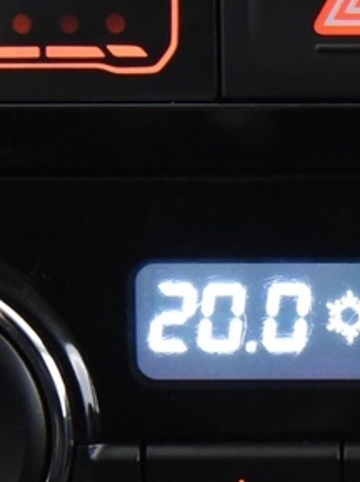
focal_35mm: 248
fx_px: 3447
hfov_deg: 5.9
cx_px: 520
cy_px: 410
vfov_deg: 8.0
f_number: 4
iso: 4000
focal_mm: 46
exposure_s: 1/20
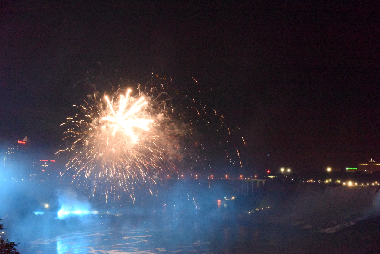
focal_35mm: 52
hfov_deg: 38.2
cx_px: 190
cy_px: 127
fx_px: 549
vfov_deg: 26.0
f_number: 4.5
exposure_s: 1/100
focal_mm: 52
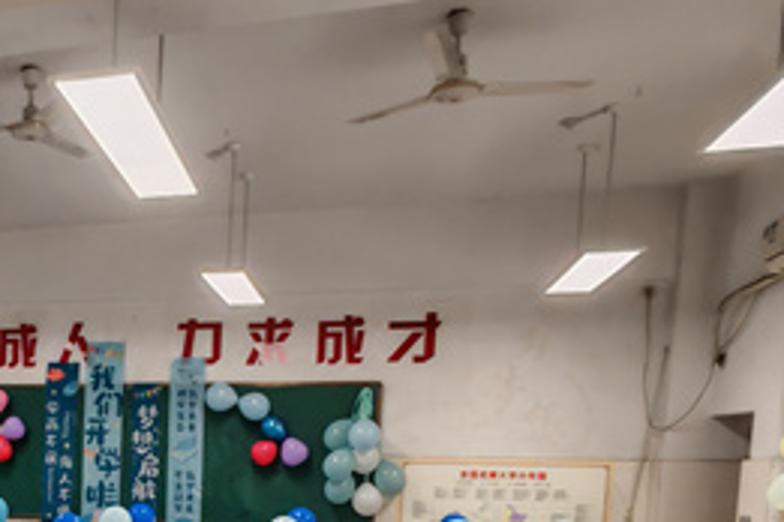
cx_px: 36
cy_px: 558
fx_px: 936
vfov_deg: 28.6
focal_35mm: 43
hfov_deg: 40.8
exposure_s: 1/50
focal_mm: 1.96
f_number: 2.2
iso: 125
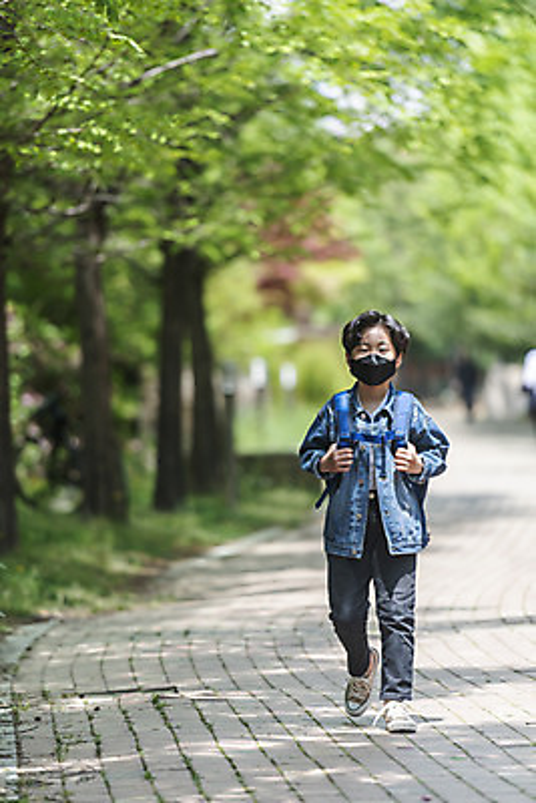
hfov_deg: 6.9
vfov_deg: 10.3
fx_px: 4462
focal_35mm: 200
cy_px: 402
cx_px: 268
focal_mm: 200
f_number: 2.8
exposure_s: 1/500
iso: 200
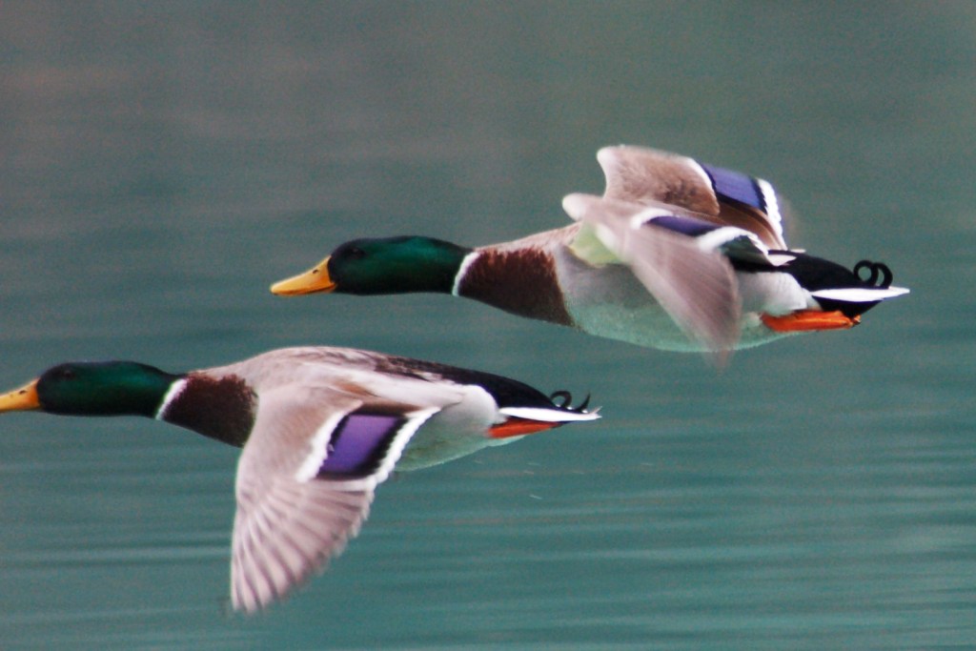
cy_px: 326
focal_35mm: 450
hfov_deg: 4.6
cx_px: 488
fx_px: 12201
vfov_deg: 3.1
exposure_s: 1/500
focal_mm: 300
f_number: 6.3
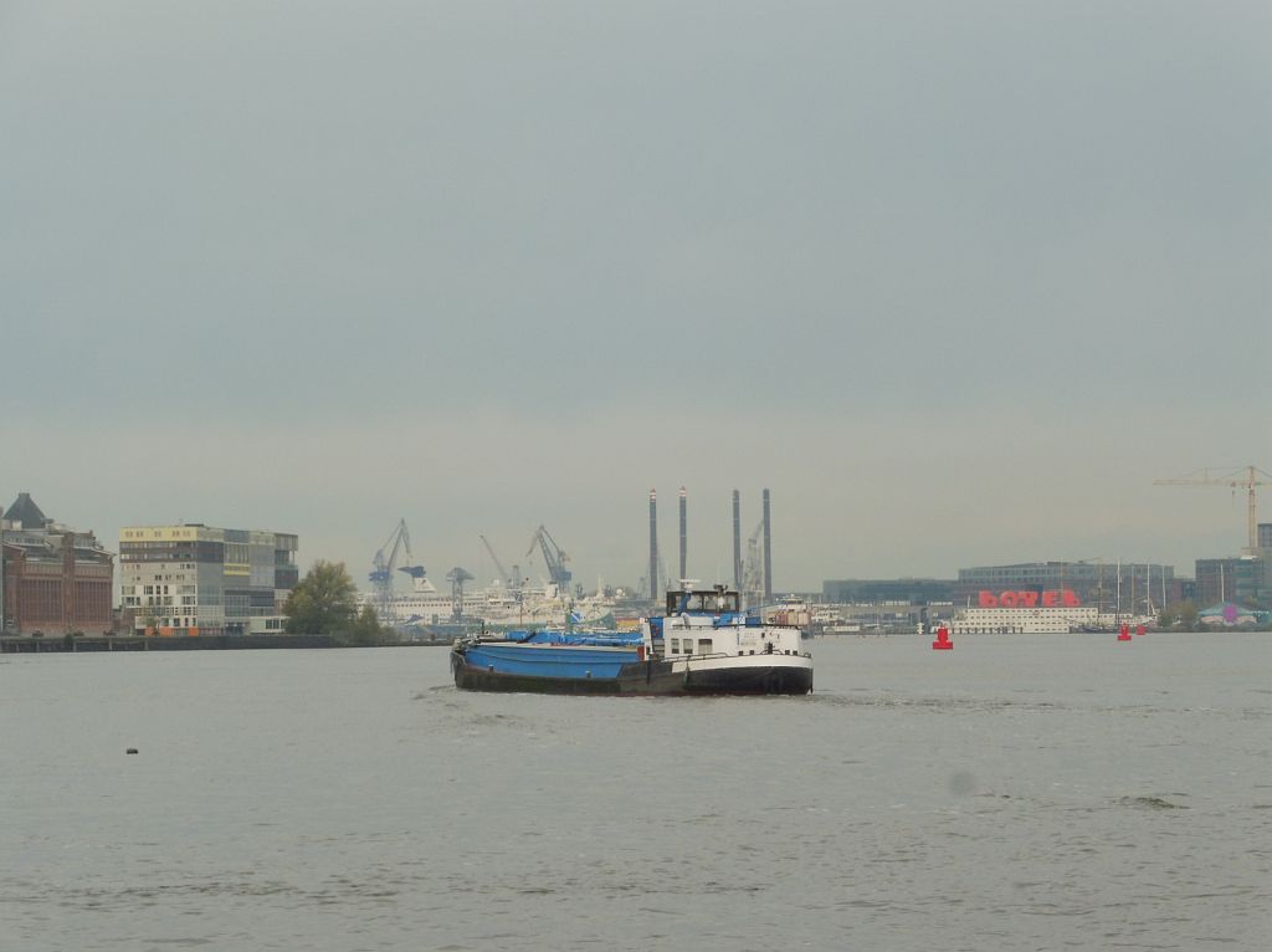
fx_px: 5654
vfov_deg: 9.6
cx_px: 636
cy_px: 476
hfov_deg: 12.8
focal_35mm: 154
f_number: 7.1
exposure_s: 1/125
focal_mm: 27.6
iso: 100
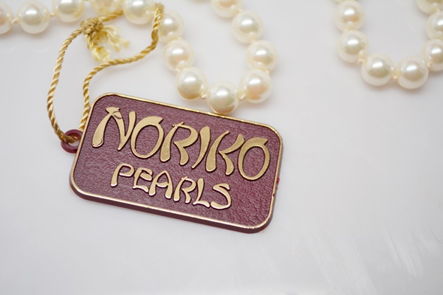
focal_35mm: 57
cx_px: 222
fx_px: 701
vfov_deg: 23.8
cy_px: 148
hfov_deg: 35.1
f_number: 5
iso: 400
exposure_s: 1/80
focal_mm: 38
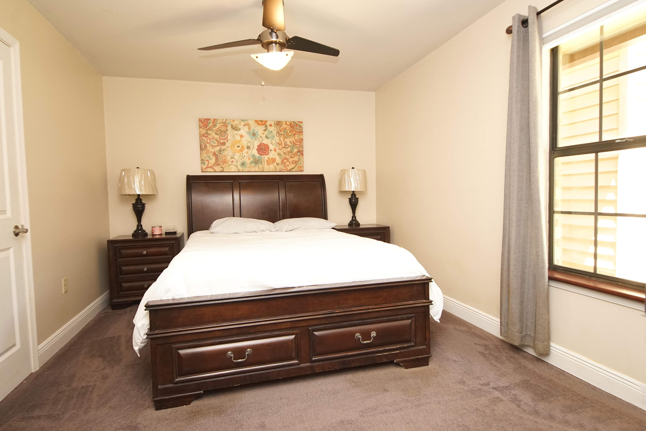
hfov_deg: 90.0
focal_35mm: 18
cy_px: 216
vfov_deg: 67.4
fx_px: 323
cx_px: 323
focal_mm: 12
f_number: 4.5
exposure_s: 1/60
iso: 1600
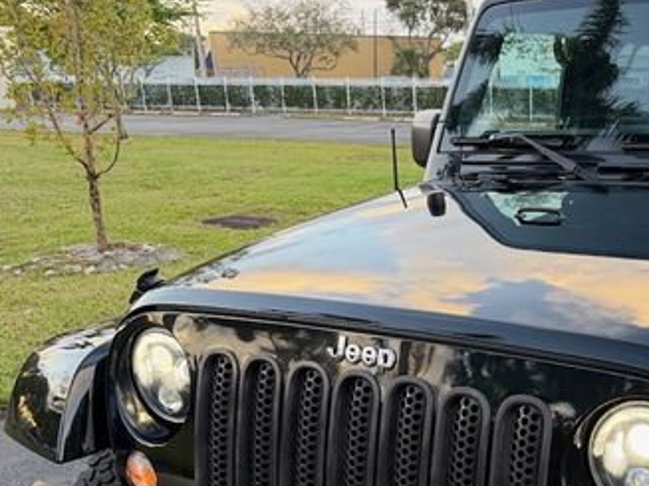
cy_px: 419
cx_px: 558
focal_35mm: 47
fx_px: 881
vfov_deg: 29.8
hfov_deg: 38.3
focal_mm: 6.76
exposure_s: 1/287
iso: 200
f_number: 1.78
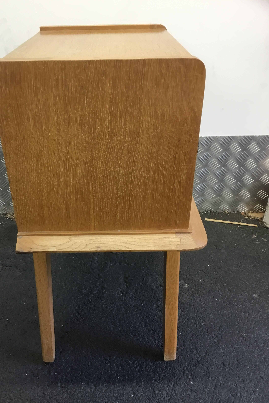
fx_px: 370
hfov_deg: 39.9
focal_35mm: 33
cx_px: 115
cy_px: 205
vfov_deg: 57.2
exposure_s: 1/33
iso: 80
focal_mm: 3.3
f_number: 2.4
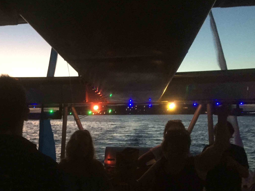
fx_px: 346
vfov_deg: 30.4
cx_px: 52
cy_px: 141
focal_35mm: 47
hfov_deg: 38.9
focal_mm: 4.15
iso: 320
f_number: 2.2
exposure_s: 1/17
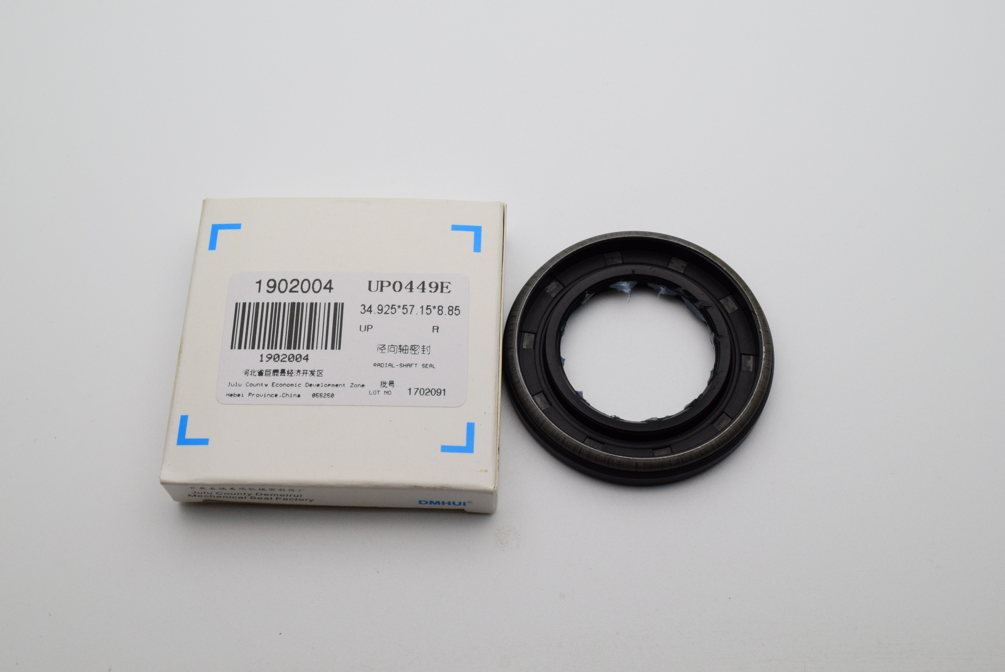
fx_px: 1341
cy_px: 336
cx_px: 502
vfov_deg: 28.1
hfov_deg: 41.1
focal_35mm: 48
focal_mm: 32
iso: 1600
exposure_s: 1/50
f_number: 11
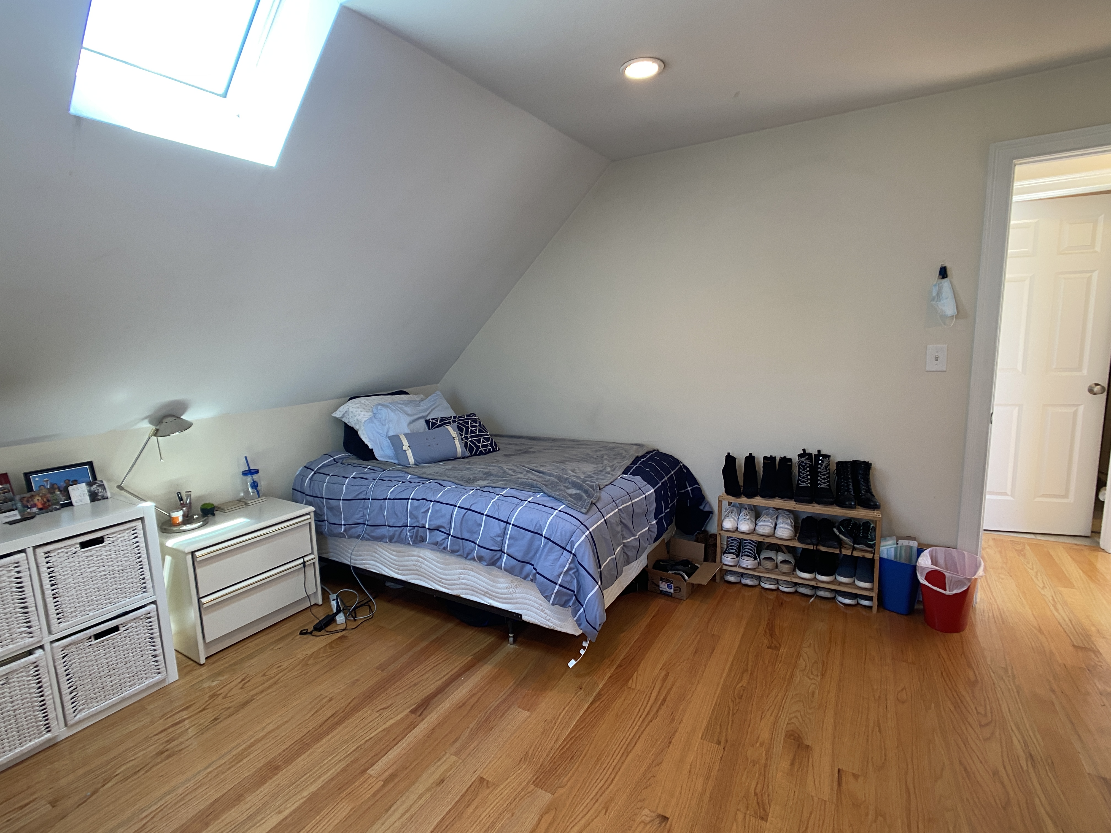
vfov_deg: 53.1
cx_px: 556
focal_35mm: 26
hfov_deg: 67.3
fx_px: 834
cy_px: 416
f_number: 1.8
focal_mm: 4.25
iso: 80
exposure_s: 1/60
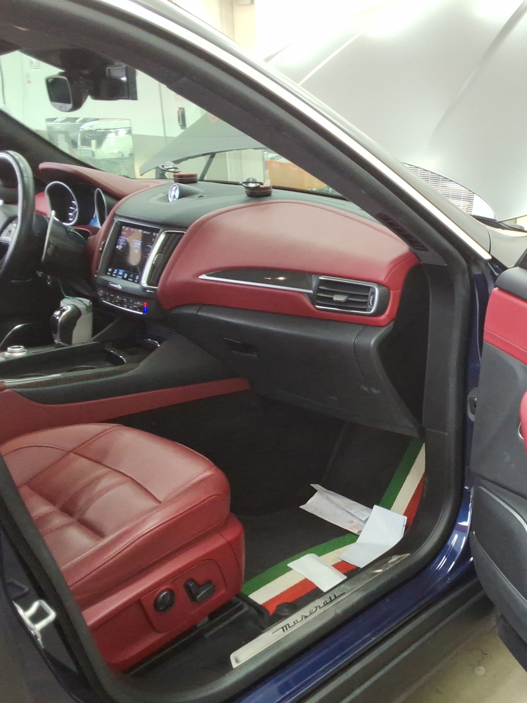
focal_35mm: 38
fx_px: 771
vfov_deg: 49.0
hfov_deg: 36.2
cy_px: 354
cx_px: 435
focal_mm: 2.91
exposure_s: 1/40
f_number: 1.9
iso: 92
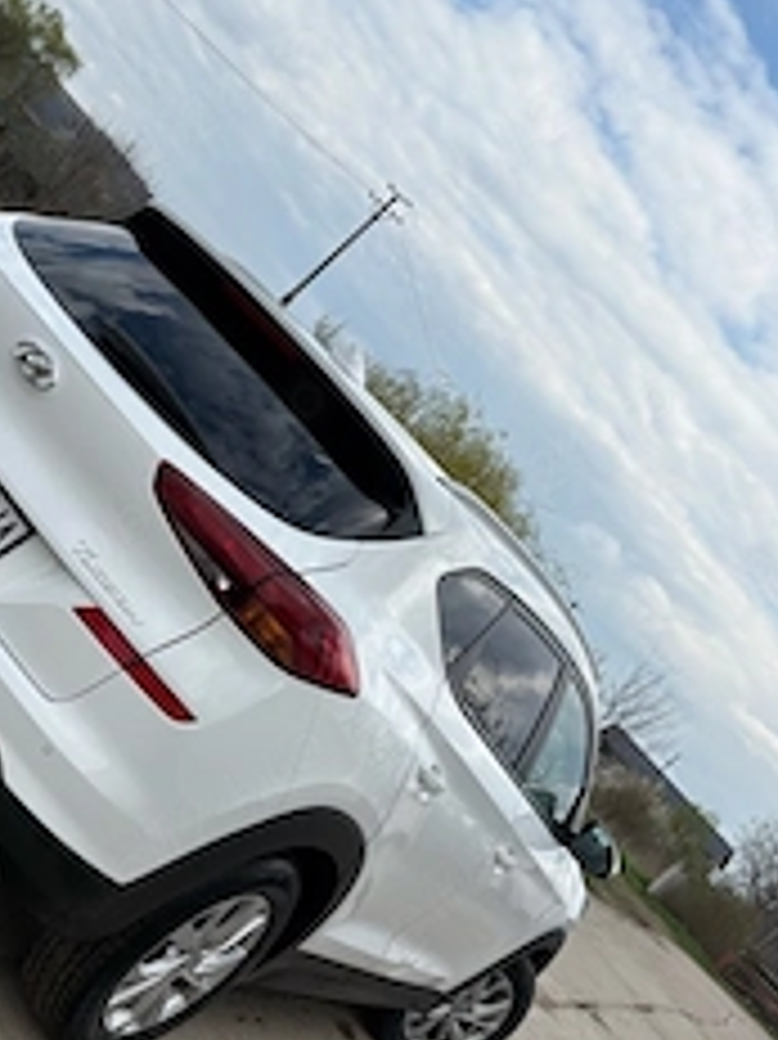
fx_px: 1350
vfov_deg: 42.1
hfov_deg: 31.9
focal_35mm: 45
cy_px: 540
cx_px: 270
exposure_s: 1/4329
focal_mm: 5.96
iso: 50
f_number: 1.6
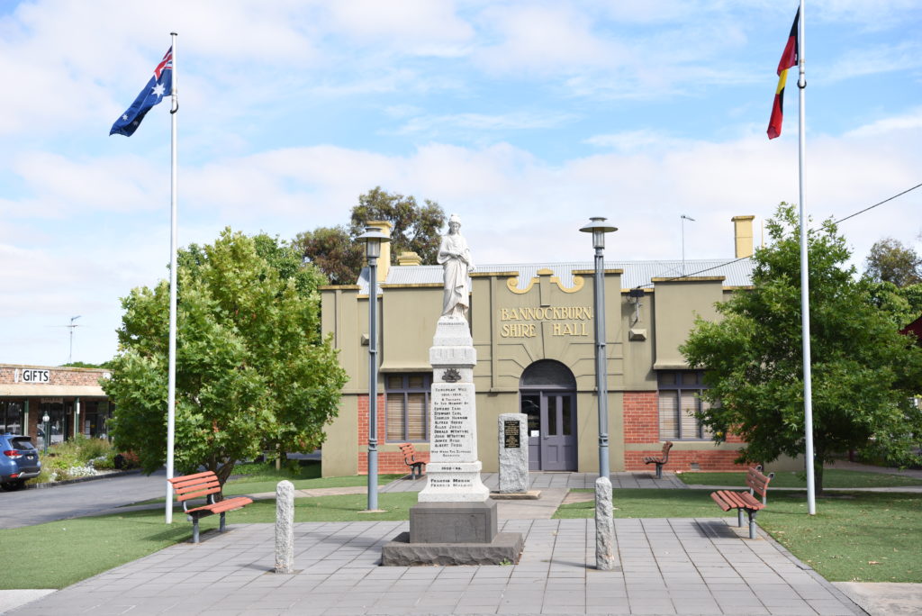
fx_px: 1230
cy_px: 308
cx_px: 461
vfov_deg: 28.1
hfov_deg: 41.1
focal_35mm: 48
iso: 100
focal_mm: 48
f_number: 5
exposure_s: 1/400
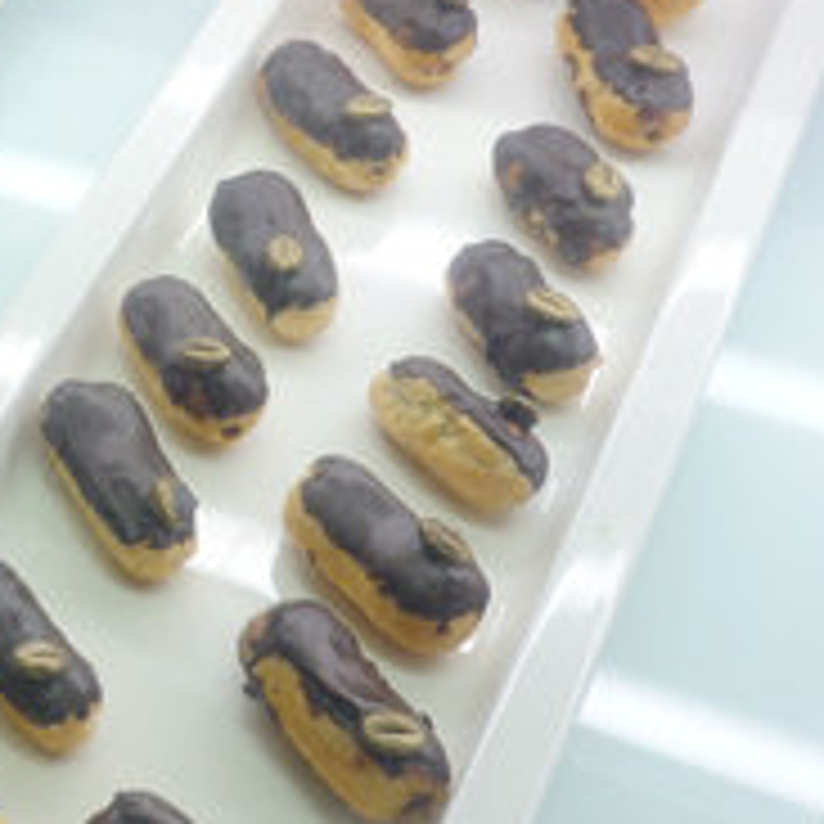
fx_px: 2101
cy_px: 405
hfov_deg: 19.8
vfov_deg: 22.2
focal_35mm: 78
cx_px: -338
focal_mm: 10.4
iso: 125
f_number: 8
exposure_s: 1/10
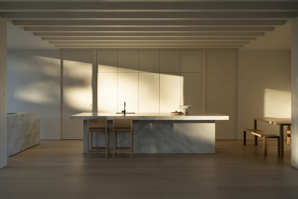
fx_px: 290
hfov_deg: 54.4
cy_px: 100
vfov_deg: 37.8
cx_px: 149
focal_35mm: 35
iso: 160
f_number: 7.1
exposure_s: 1/100
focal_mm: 35
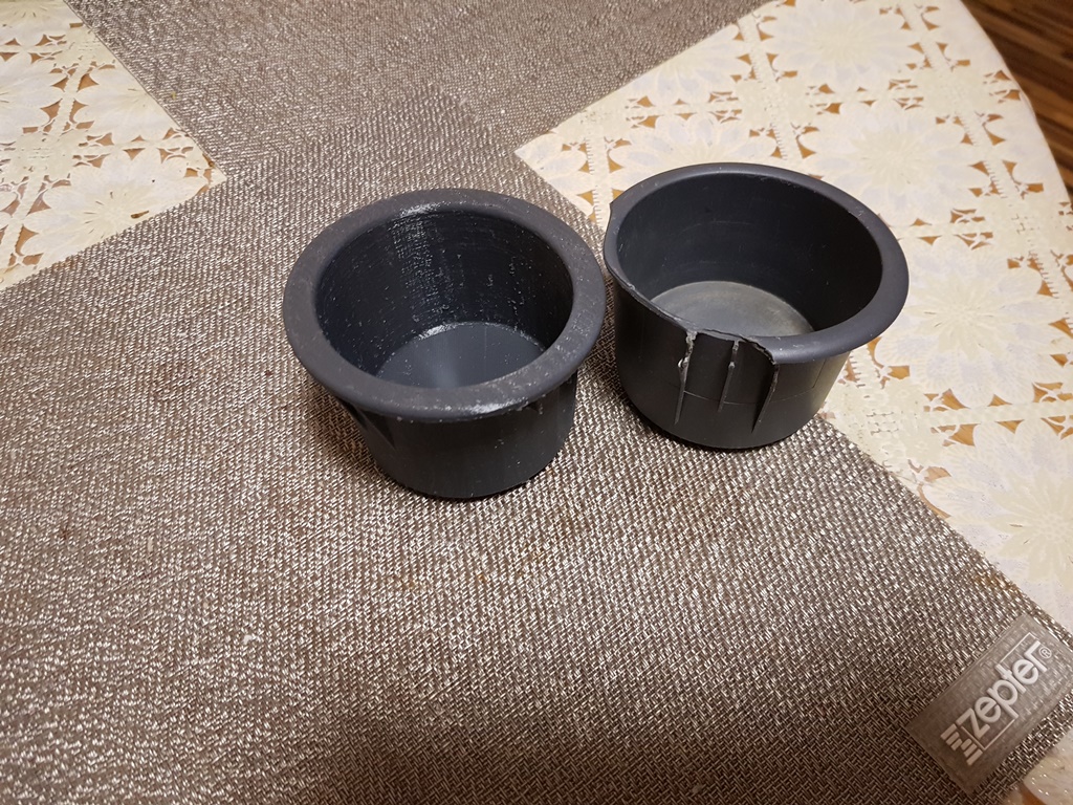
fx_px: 806
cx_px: 536
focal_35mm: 26
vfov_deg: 53.1
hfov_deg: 67.3
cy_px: 402
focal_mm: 4.2
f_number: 1.7
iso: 250
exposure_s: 1/25
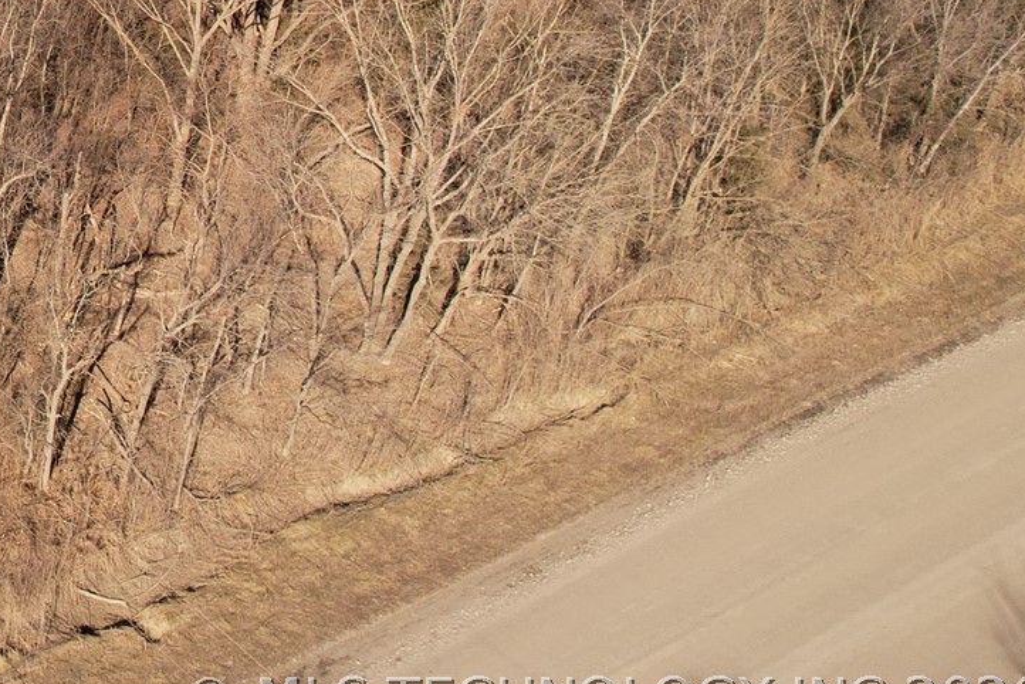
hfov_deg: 26.3
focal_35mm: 62
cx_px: -388
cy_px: -222
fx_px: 1766
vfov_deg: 20.0
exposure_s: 1/2000
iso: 130
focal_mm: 8.38
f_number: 2.8
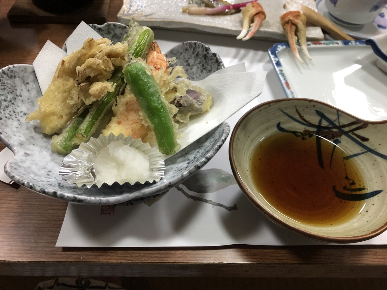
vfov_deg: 49.7
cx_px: 194
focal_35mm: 28
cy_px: 145
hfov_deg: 63.4
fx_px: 313
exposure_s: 1/13
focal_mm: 3.99
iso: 100
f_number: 1.8
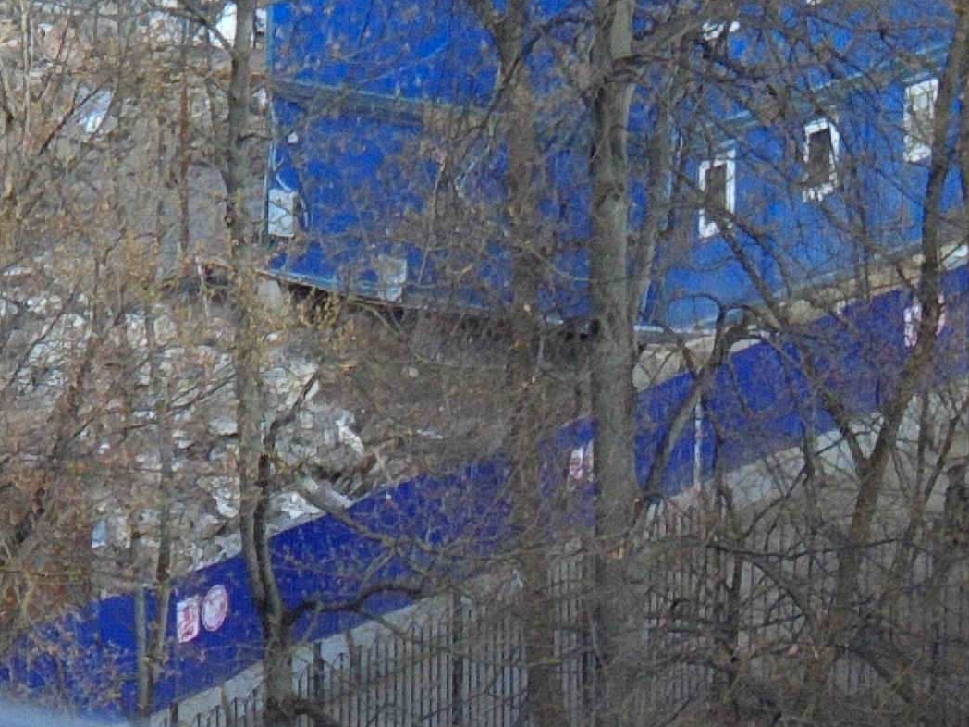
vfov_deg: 3.8
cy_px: -69
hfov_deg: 5.1
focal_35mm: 386
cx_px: 60
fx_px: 10805
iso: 400
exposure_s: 1/400
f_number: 6.5
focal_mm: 27.6
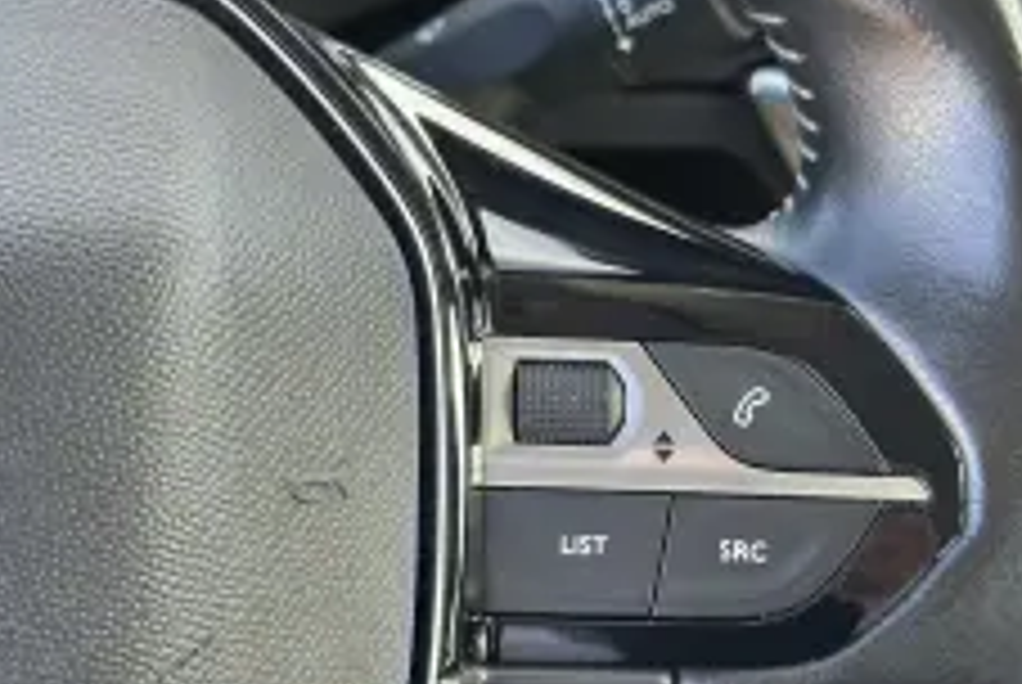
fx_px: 2246
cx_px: 468
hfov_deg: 25.6
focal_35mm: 79
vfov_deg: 17.3
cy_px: 351
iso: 125
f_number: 1.78
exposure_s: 1/121
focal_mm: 6.86
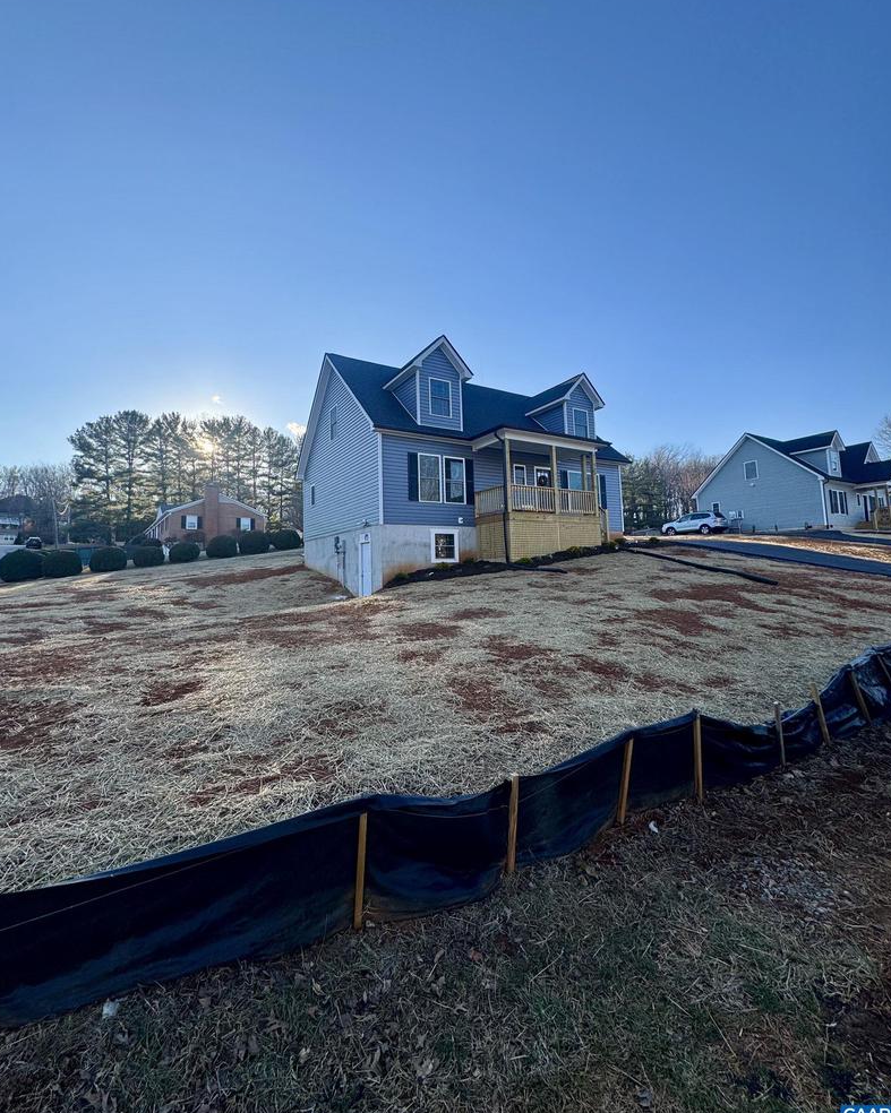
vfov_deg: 96.7
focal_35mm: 15
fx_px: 495
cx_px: 440
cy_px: 523
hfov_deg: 84.0
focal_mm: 2.22
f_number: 2.2
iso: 40
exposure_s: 1/796
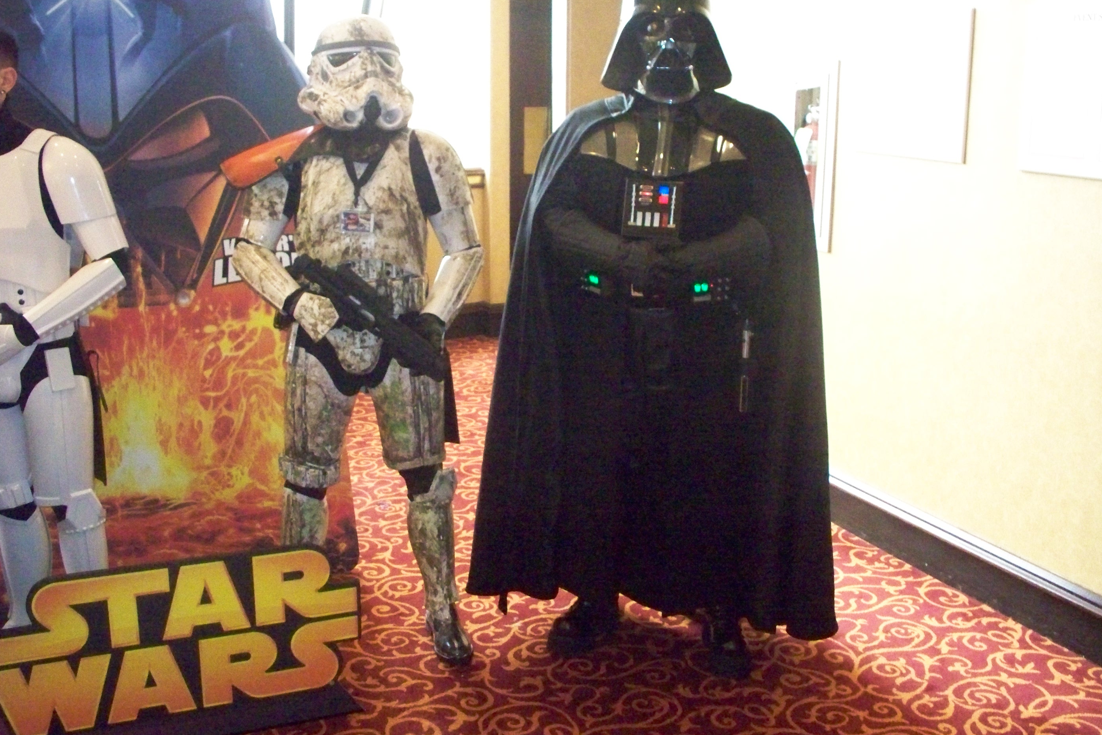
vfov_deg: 35.0
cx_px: 555
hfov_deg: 50.7
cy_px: 318
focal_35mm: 38
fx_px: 1163
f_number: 2.8
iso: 1600
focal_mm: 7.54
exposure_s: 1/60
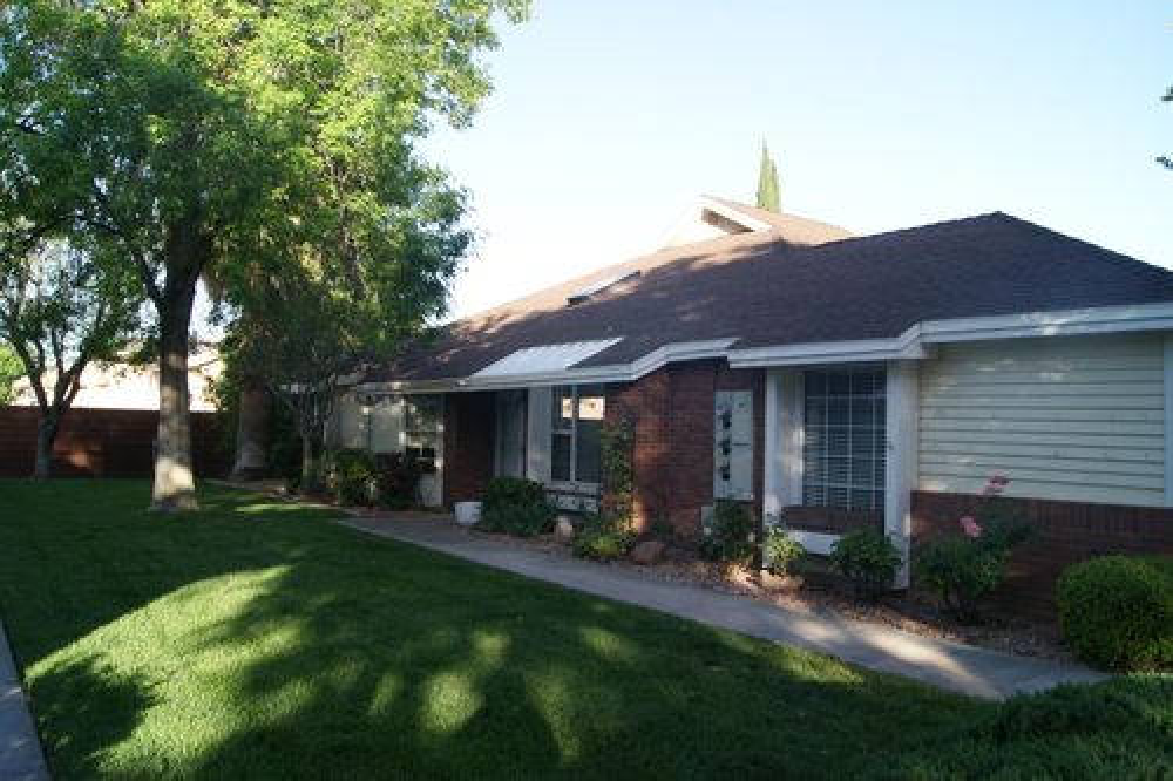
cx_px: 586
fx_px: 879
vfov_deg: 47.9
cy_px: 390
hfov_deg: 67.4
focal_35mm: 27
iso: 100
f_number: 6.3
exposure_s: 1/60
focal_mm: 18
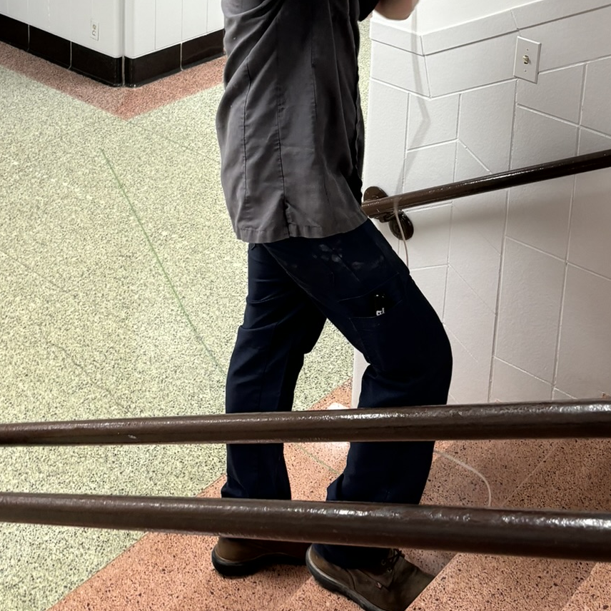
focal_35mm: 55
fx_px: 1098
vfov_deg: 28.2
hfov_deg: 31.0
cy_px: -66
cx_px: 358
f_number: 1.6
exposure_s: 1/60
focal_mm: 5.96
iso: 80
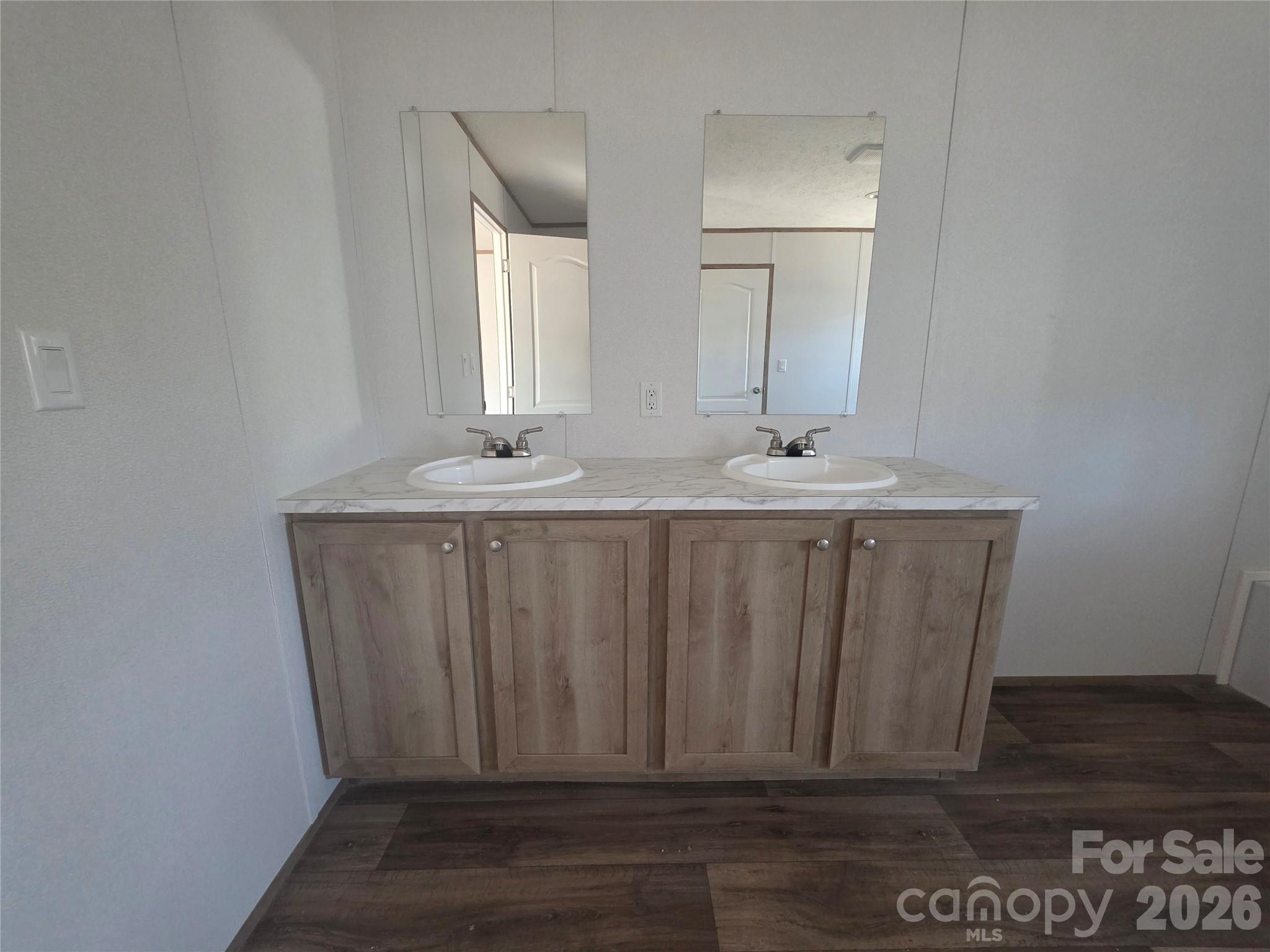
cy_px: 476
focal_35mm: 13
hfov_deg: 106.2
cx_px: 635
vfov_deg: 89.9
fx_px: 477
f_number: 1.9
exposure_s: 1/60
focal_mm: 2.2
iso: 500
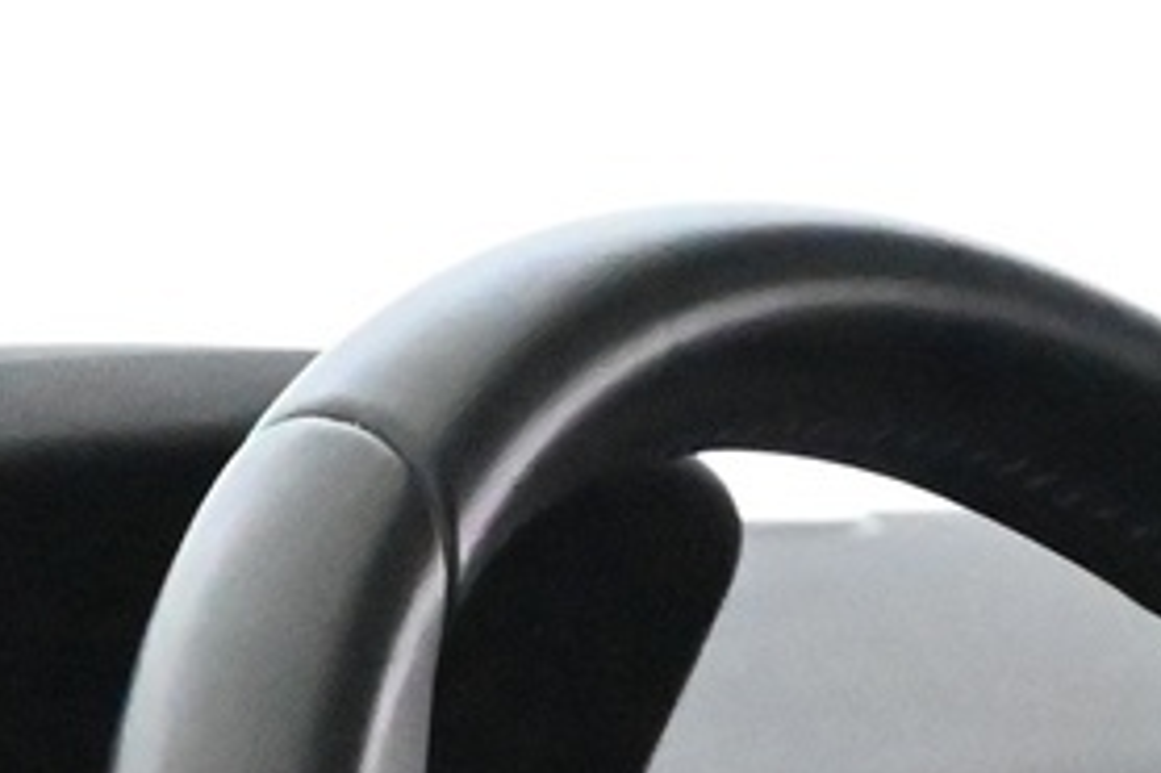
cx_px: 1696
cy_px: 1676
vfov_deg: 3.7
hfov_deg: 5.6
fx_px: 11828
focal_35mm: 367
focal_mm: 42
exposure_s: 1/60
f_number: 5.6
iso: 16000
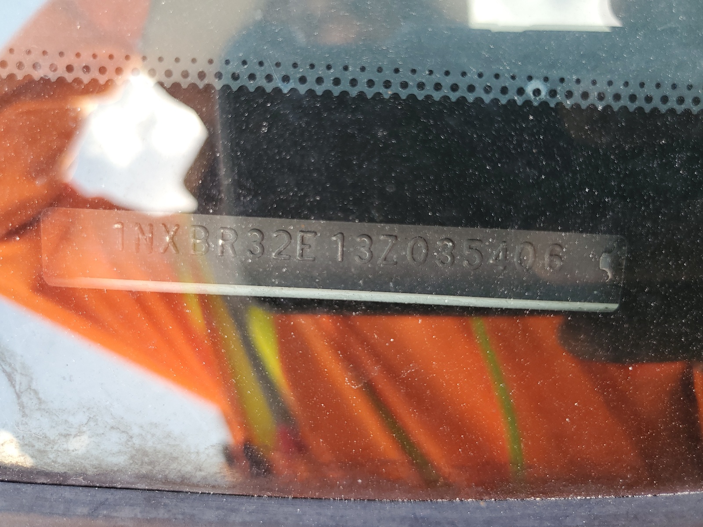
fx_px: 528
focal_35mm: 26
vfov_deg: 53.1
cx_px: 352
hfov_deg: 67.3
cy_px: 264
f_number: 1.5
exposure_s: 1/141
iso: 50
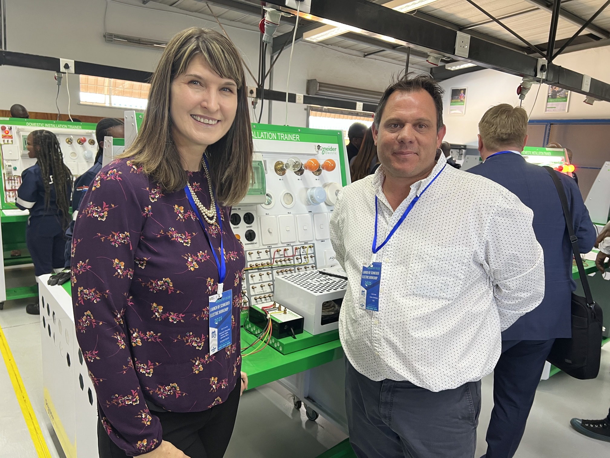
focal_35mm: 26
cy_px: 229
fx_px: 458
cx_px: 305
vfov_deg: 53.1
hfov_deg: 67.3
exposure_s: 1/50
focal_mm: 5.7
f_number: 1.5
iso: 100
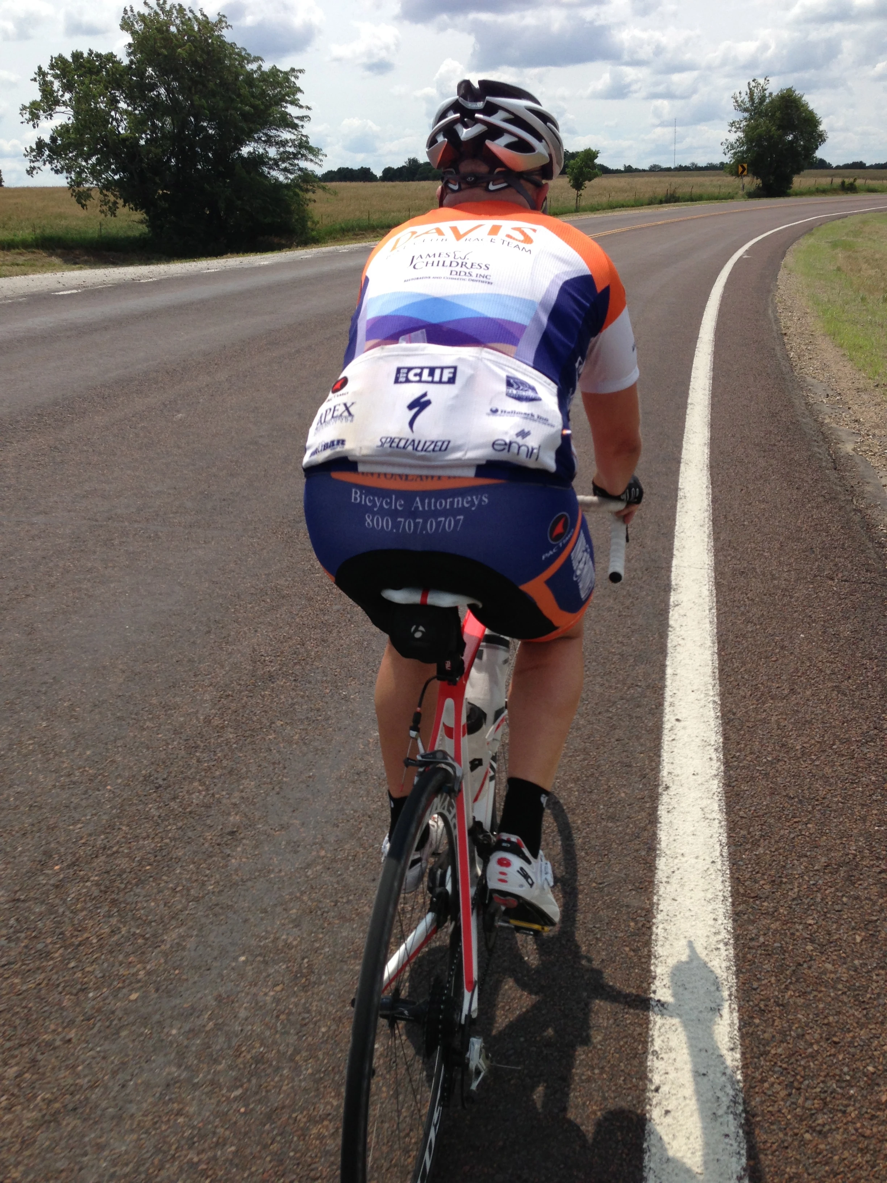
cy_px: 592
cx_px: 444
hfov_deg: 42.9
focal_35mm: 33
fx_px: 1127
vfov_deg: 55.4
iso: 50
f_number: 2.4
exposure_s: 1/2169
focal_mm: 4.13
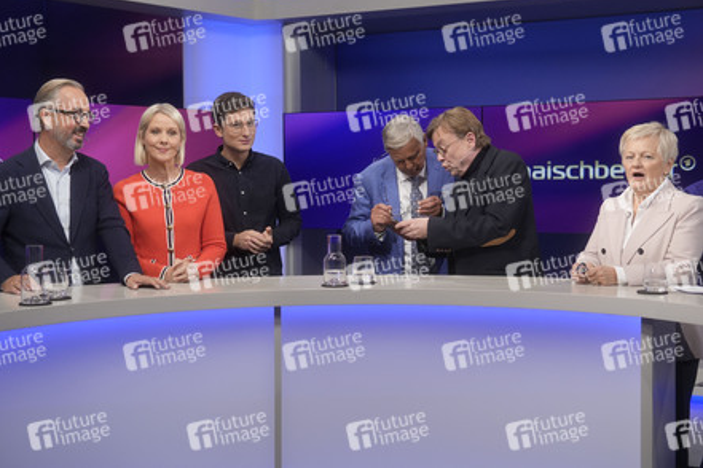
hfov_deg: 42.7
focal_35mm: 46
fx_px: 898
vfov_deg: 29.2
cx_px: 345
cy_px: 232
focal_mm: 30
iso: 640
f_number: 2.2
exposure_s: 1/320
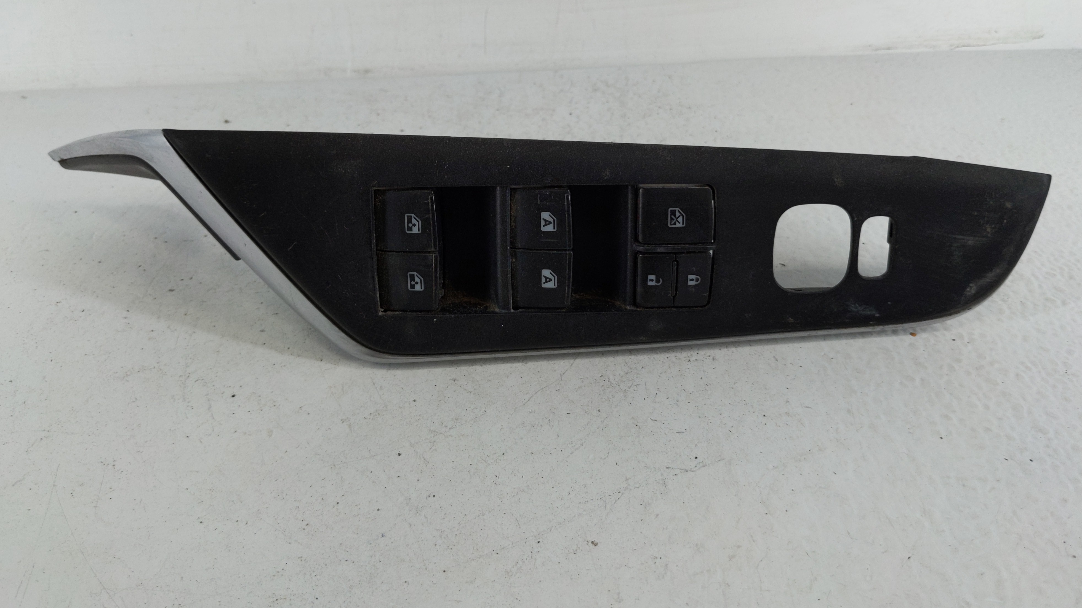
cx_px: 547
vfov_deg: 41.3
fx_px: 803
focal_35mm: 28
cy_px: 244
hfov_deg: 67.9
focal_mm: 4.38
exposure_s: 1/124
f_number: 1.73
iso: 55
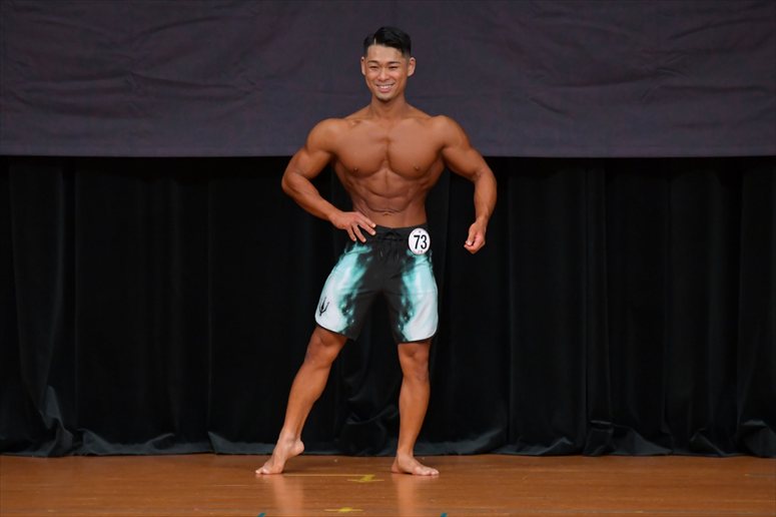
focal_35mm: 345
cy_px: 258
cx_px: 388
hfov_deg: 6.0
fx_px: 7433
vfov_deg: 4.0
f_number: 5.6
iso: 4000
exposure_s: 1/400
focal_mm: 230
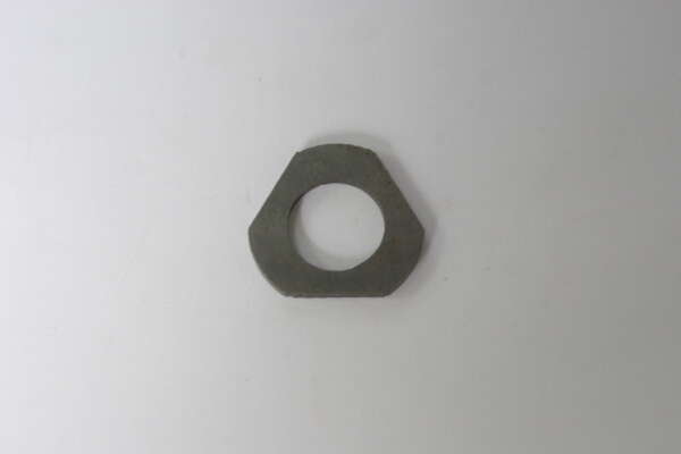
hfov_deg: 17.1
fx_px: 2270
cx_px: 340
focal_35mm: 120
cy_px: 227
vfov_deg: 11.4
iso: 800
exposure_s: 1/20
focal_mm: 80
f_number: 8
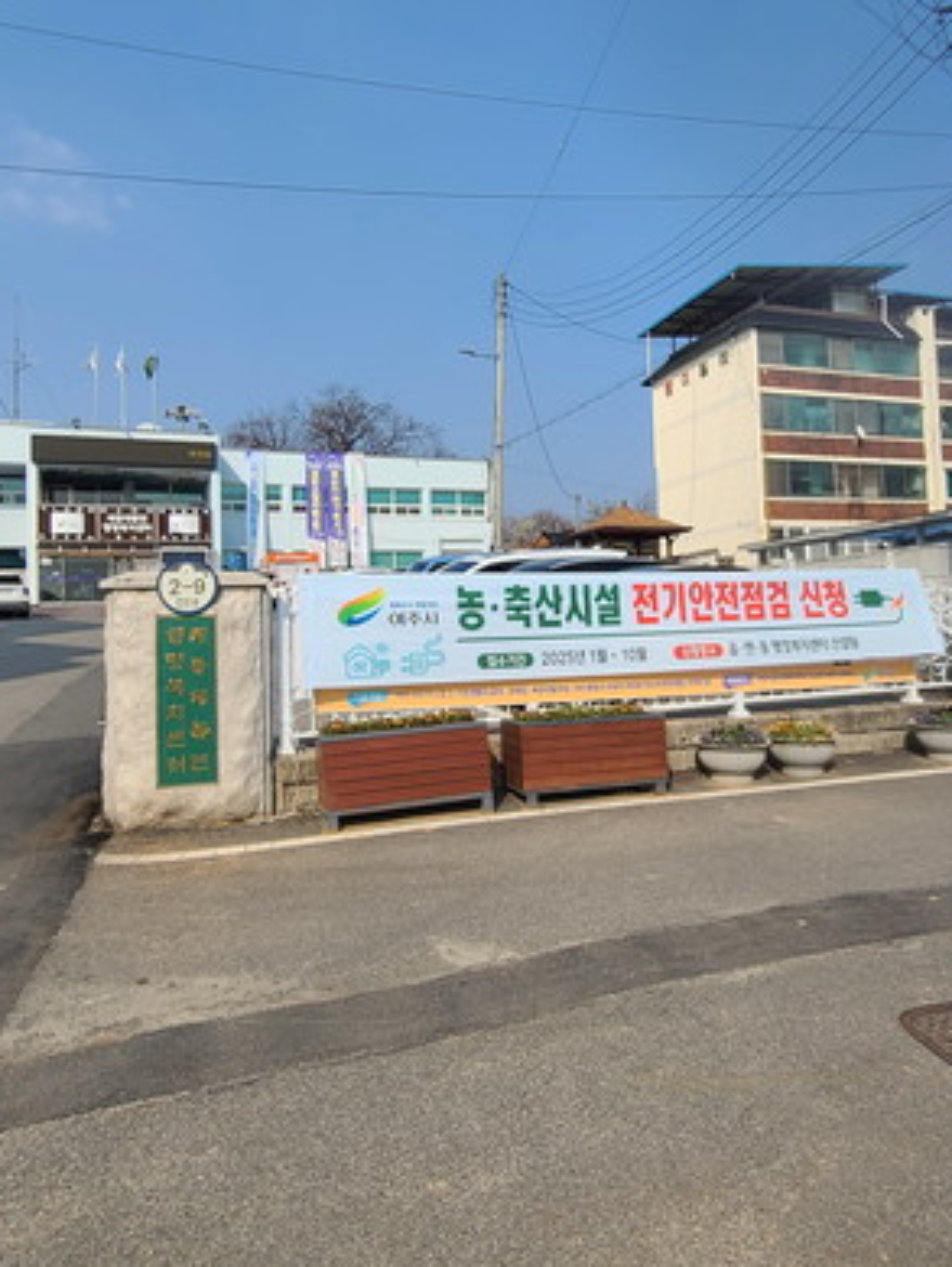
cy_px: 582
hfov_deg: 58.6
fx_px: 842
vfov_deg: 73.8
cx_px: 559
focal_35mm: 23
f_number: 2.2
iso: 50
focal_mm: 2.2
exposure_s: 1/2049
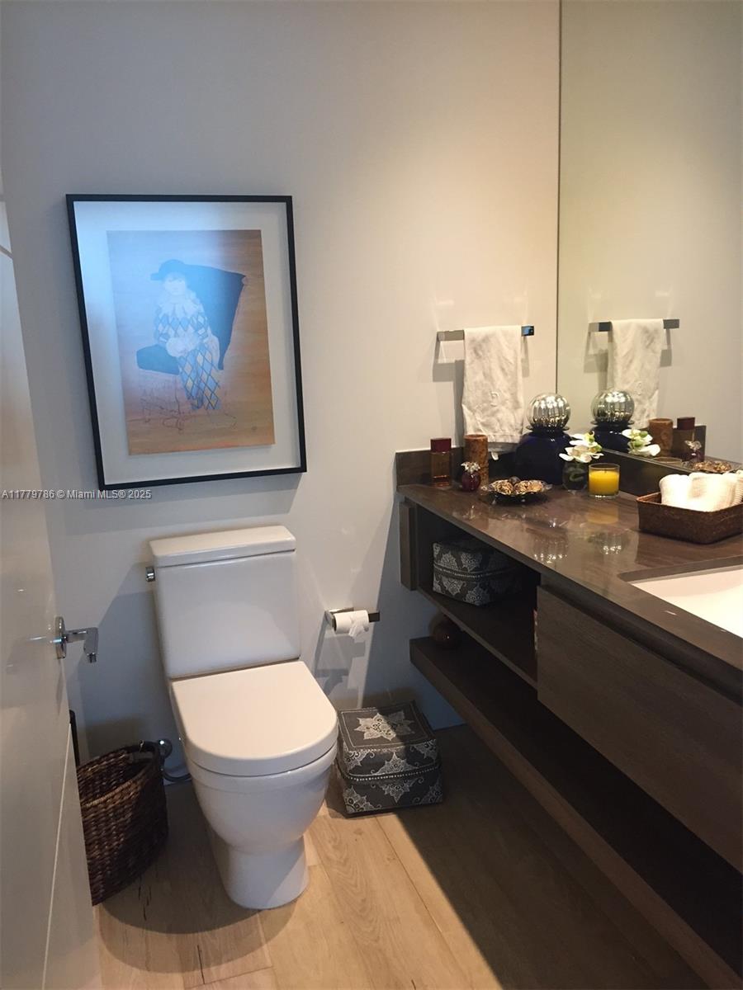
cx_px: 372
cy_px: 495
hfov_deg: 48.2
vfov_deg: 61.7
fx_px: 830
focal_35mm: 29
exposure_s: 1/30
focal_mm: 4.15
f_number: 2.2
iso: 100
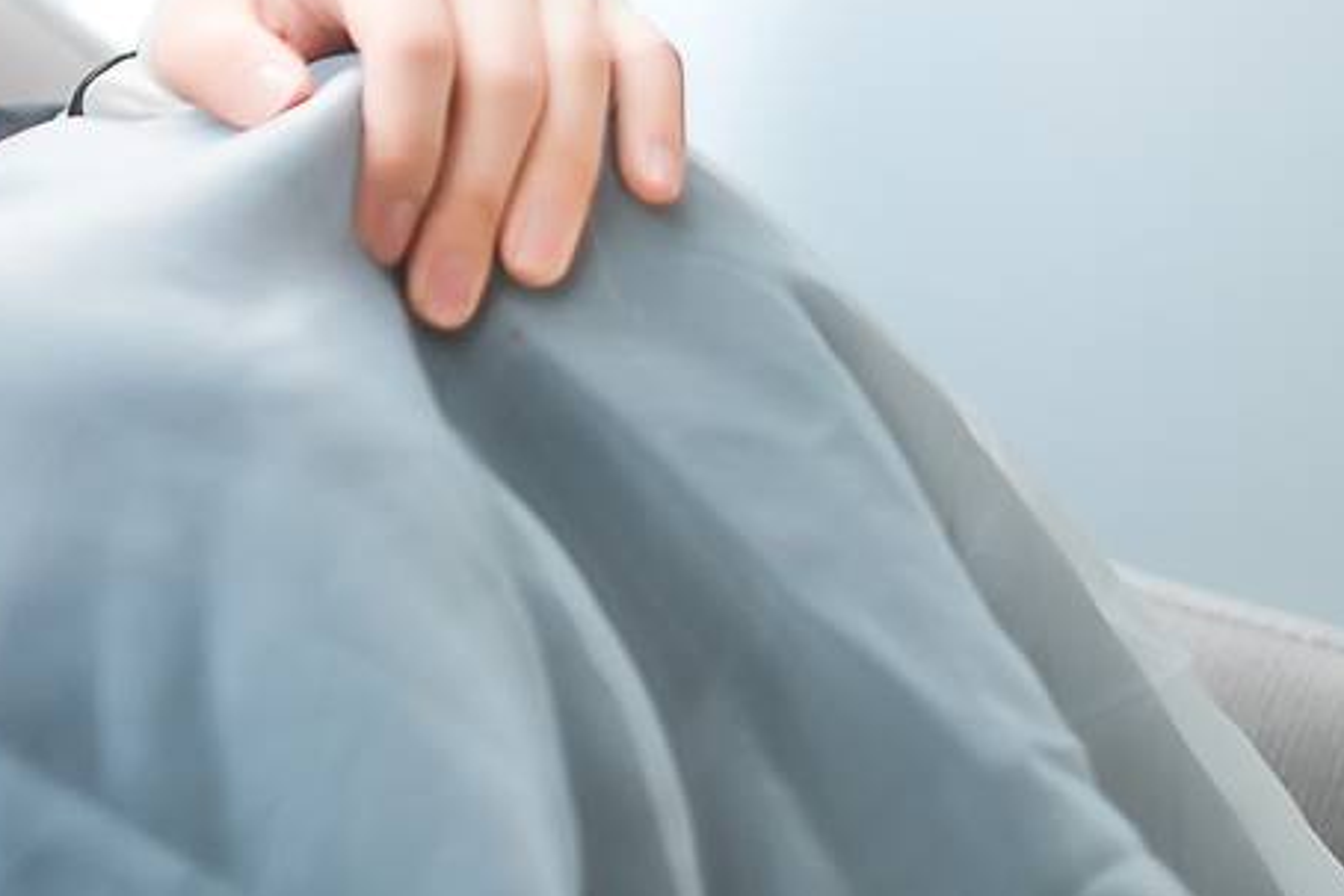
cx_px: -740
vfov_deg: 6.3
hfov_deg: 9.2
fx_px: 8141
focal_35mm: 218
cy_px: -56
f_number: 1.8
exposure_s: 1/200
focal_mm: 55
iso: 100
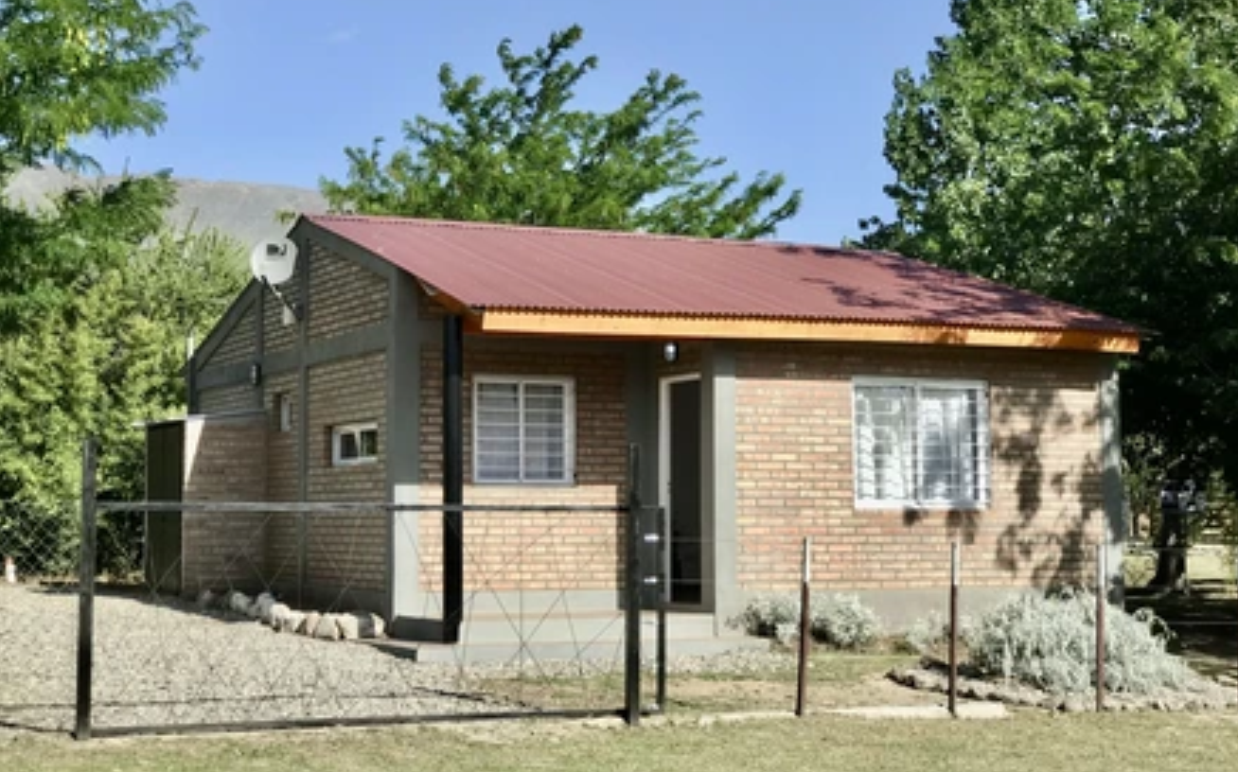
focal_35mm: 61
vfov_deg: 21.3
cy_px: 355
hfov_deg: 33.5
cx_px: 622
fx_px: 2057
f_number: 2.8
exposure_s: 1/694
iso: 20
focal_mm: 6.6
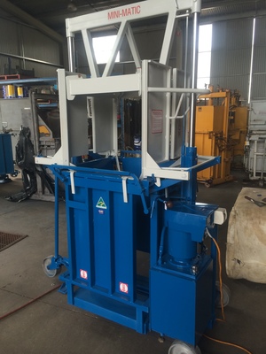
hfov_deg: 46.8
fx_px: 307
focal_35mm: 30
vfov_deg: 60.0
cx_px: 133
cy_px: 177
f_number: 2.2
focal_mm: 4.12
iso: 32
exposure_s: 1/40
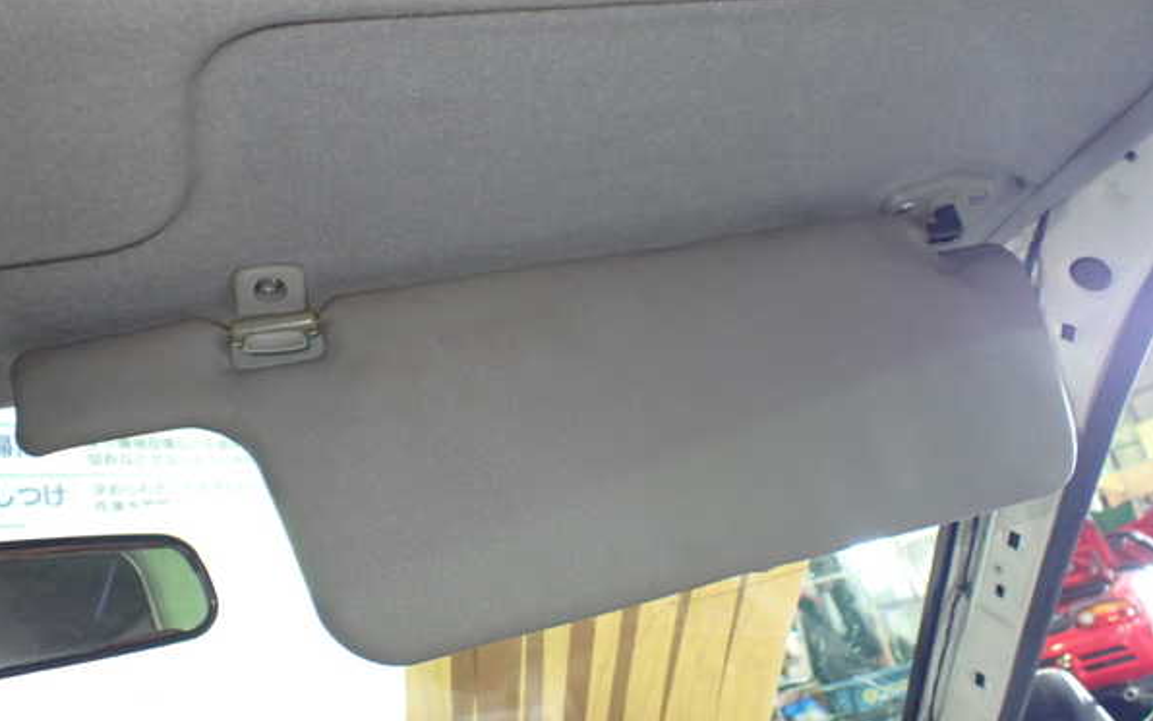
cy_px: 383
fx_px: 1006
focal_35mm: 32
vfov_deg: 39.4
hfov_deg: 59.6
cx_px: 575
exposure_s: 1/30
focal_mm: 5.4
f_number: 2.3
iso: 800
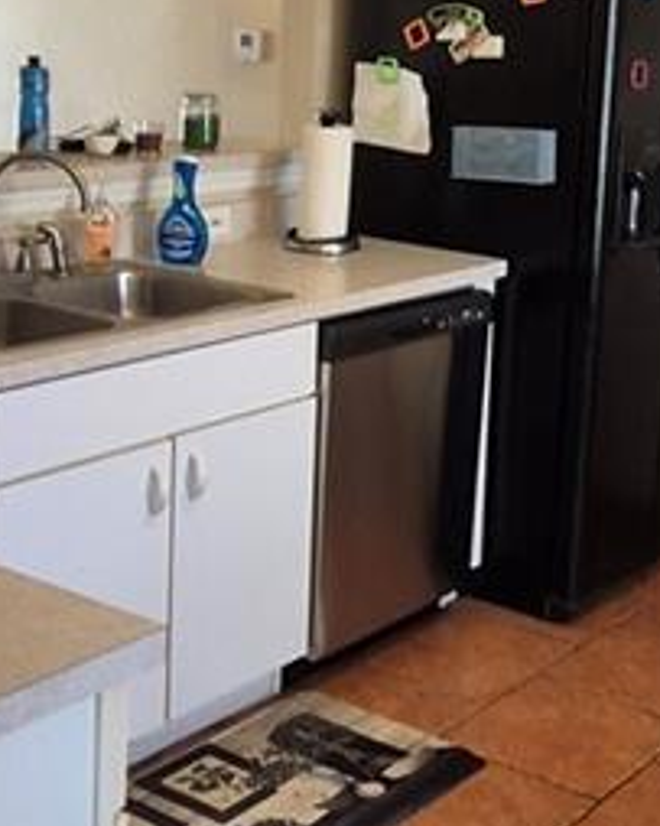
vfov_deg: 31.1
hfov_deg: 24.8
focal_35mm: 60
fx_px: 1466
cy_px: 250
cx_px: 559
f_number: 2.2
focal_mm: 1.74
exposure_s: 1/60
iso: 80
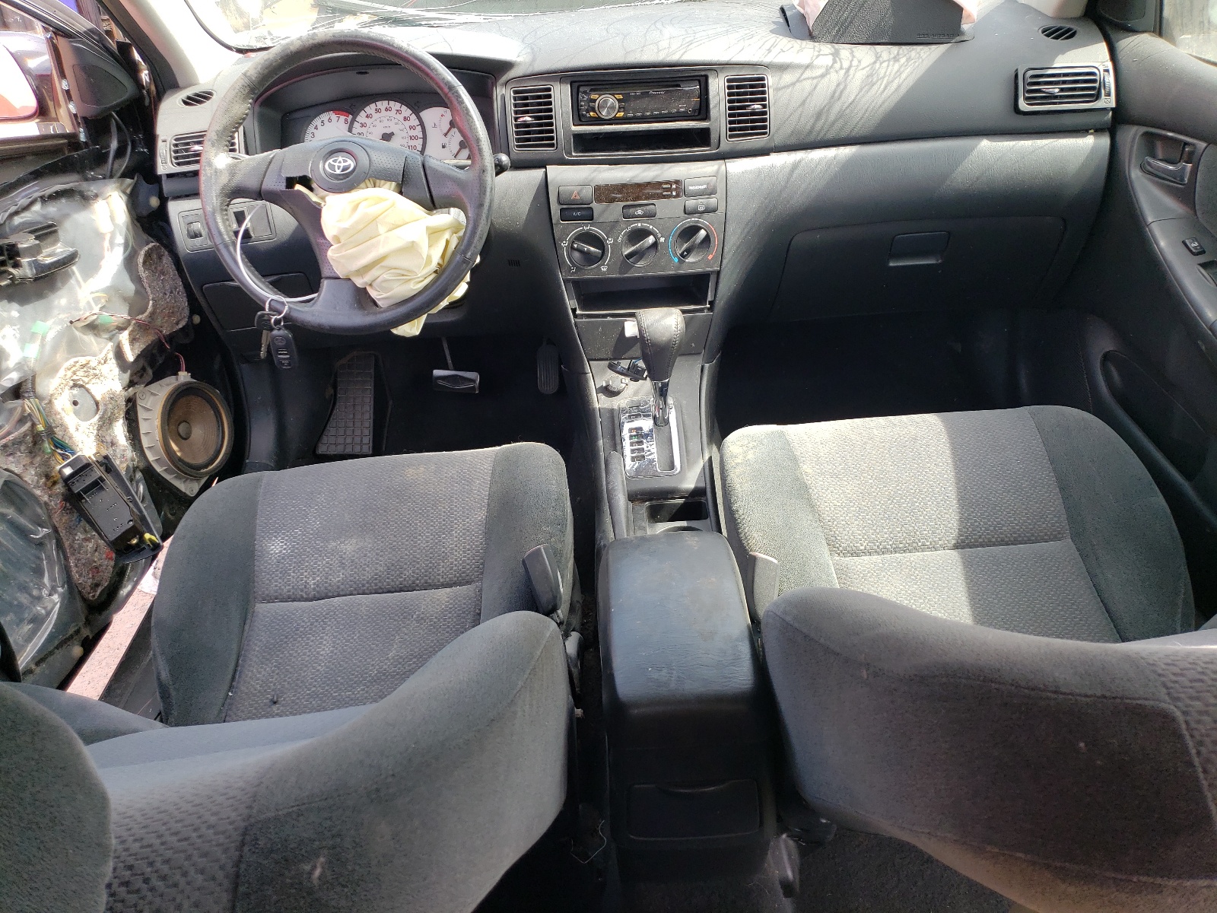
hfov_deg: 67.3
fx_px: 914
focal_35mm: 26
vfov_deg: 53.1
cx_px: 608
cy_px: 456
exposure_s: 1/222
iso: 50
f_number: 1.5
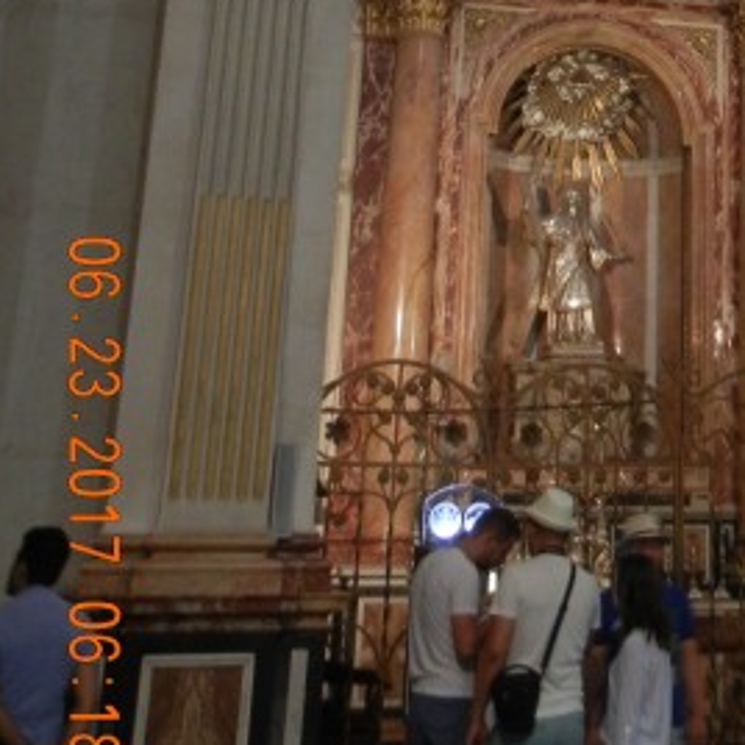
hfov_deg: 22.0
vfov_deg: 21.0
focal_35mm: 76
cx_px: 728
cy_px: -175
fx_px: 1851
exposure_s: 1/10.2
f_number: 3.5
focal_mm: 5.4
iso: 400
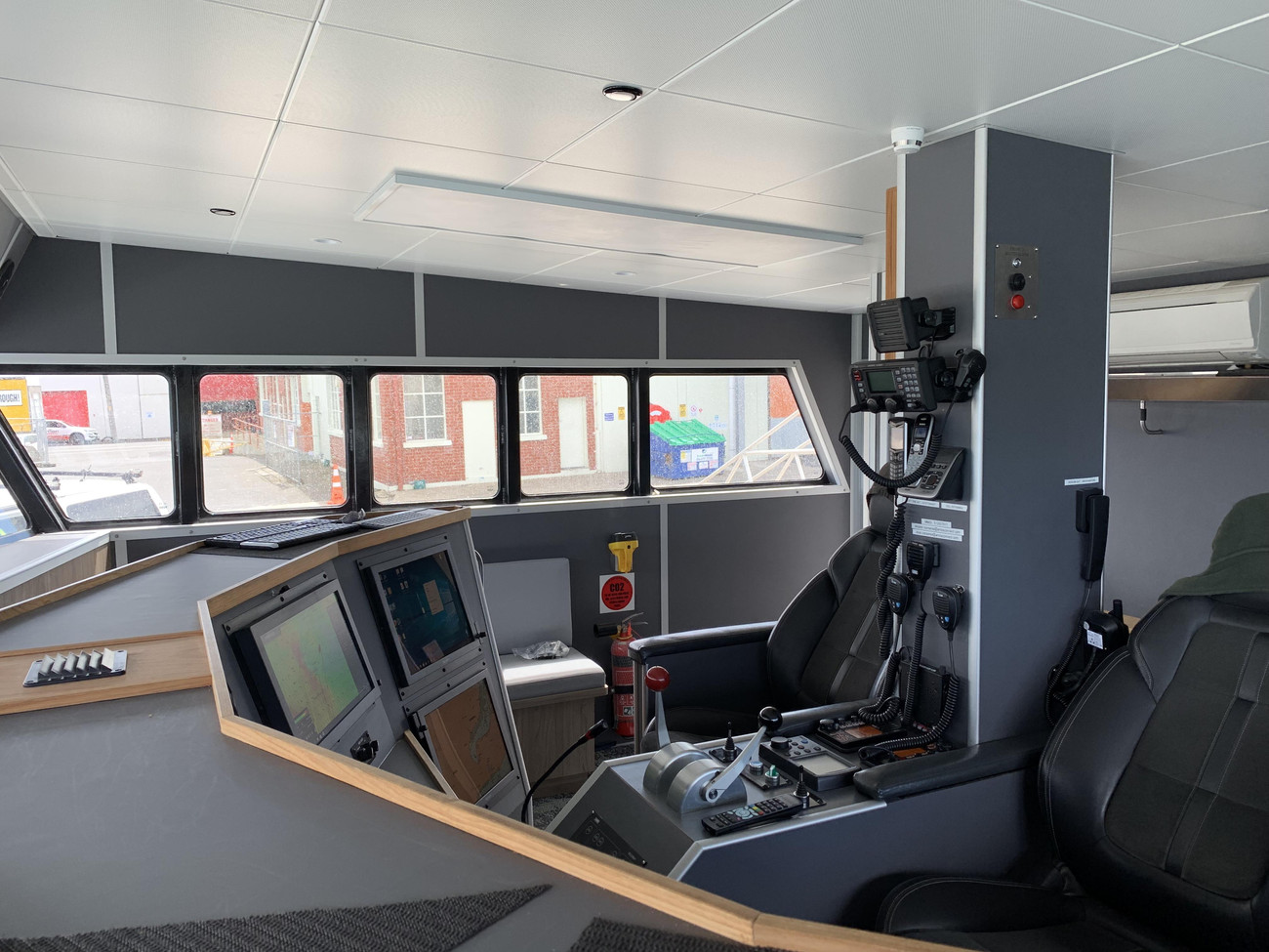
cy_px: 476
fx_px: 953
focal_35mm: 26
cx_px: 634
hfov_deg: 67.3
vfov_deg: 53.1
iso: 25
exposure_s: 1/138
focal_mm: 4.25
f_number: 1.8
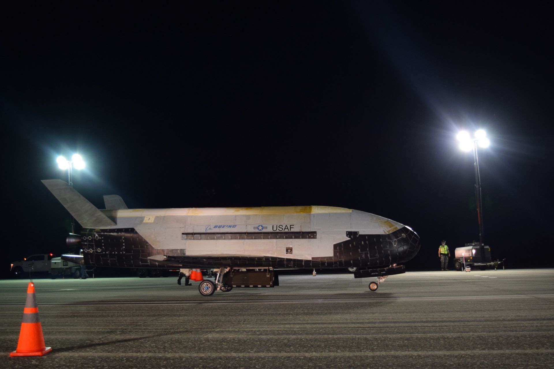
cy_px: 184
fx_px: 646
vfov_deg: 31.9
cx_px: 277
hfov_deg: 46.4
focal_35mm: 42
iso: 640
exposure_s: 1/60
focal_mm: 28
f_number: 4.2
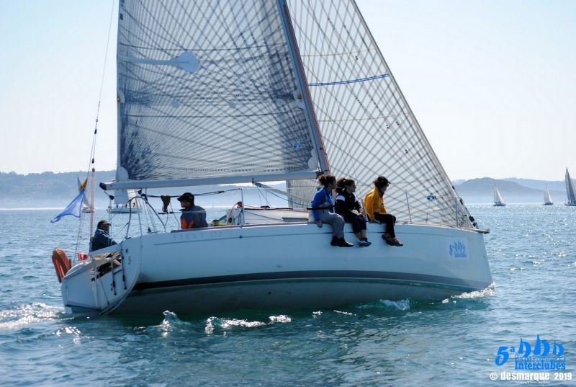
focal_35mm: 102
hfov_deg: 20.0
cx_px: 288
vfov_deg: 13.5
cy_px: 194
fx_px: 1635
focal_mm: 68
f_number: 5.6
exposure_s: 1/500
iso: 110
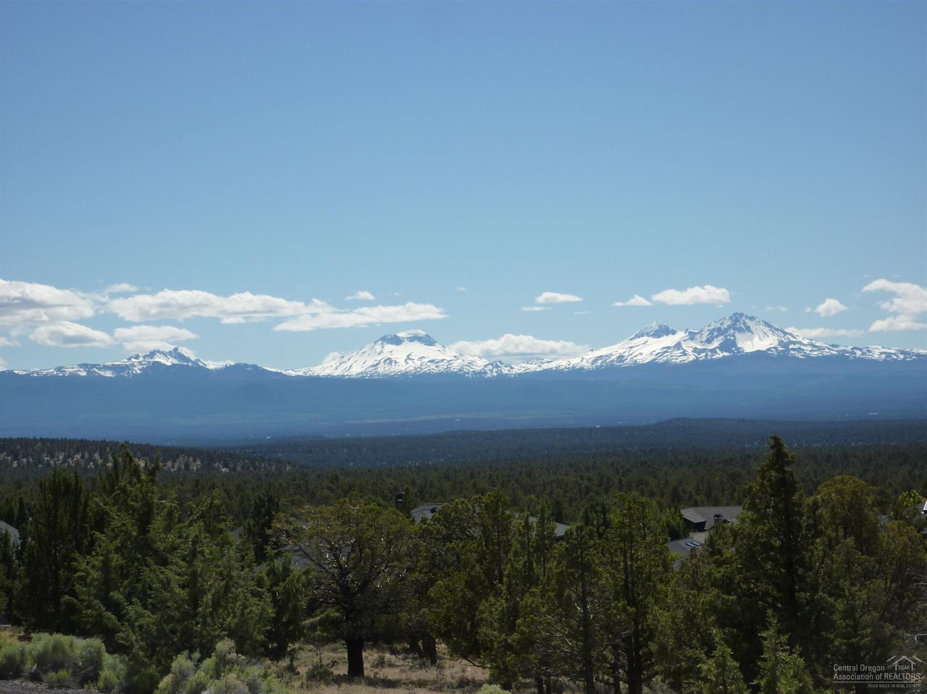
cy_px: 347
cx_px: 464
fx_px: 1928
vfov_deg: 20.4
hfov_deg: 27.0
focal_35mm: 72
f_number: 5.6
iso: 125
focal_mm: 11.9
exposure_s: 1/640
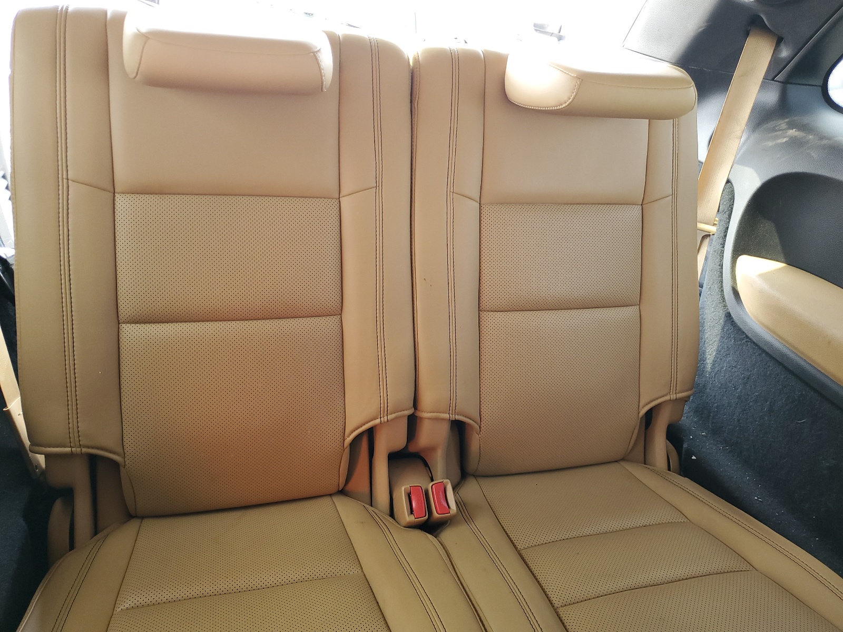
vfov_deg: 53.1
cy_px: 316
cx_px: 422
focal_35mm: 26
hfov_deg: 67.3
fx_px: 633
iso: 85
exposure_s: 1/120
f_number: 1.5
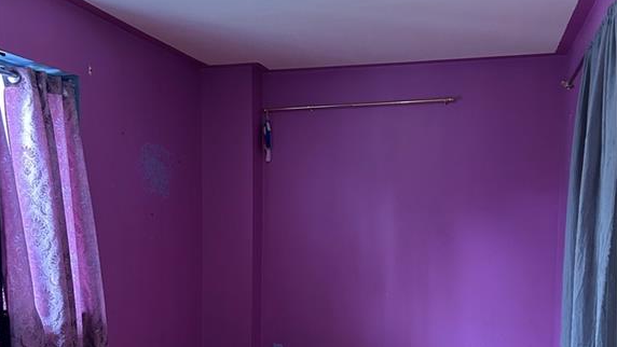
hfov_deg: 52.8
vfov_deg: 30.6
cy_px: 265
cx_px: 307
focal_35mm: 38
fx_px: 622
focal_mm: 5.7
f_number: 1.5
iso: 320
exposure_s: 1/60
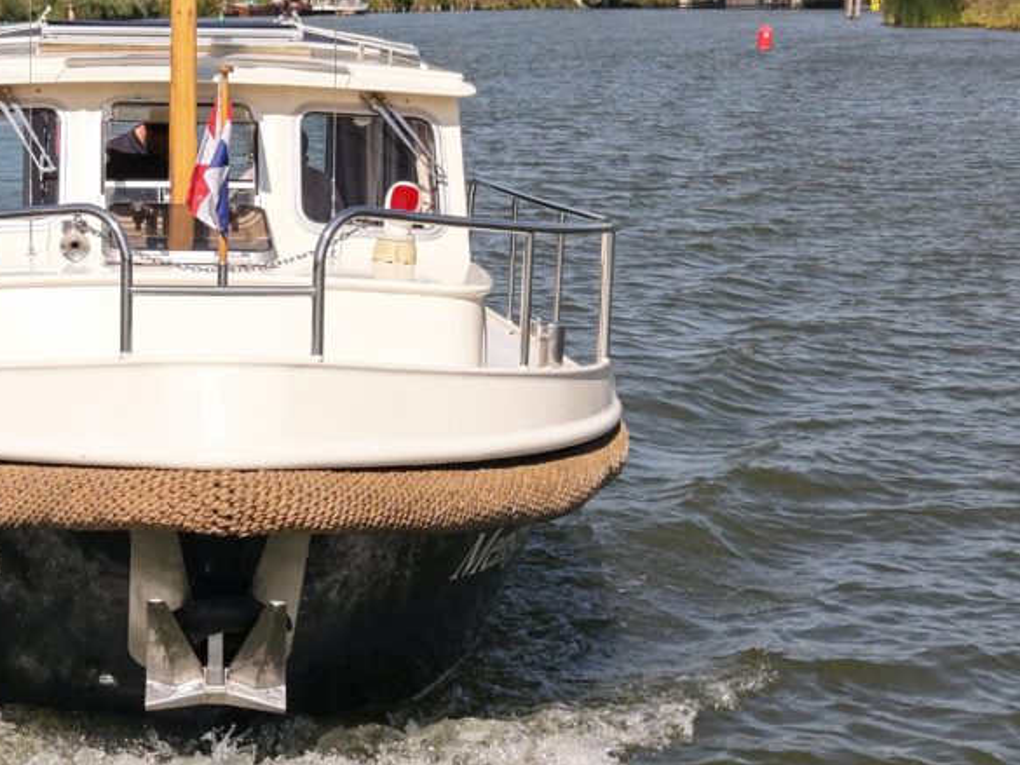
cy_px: 429
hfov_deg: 23.2
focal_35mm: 82
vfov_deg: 18.0
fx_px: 2417
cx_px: 113
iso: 860
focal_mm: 8.67
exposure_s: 1/640
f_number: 1.8
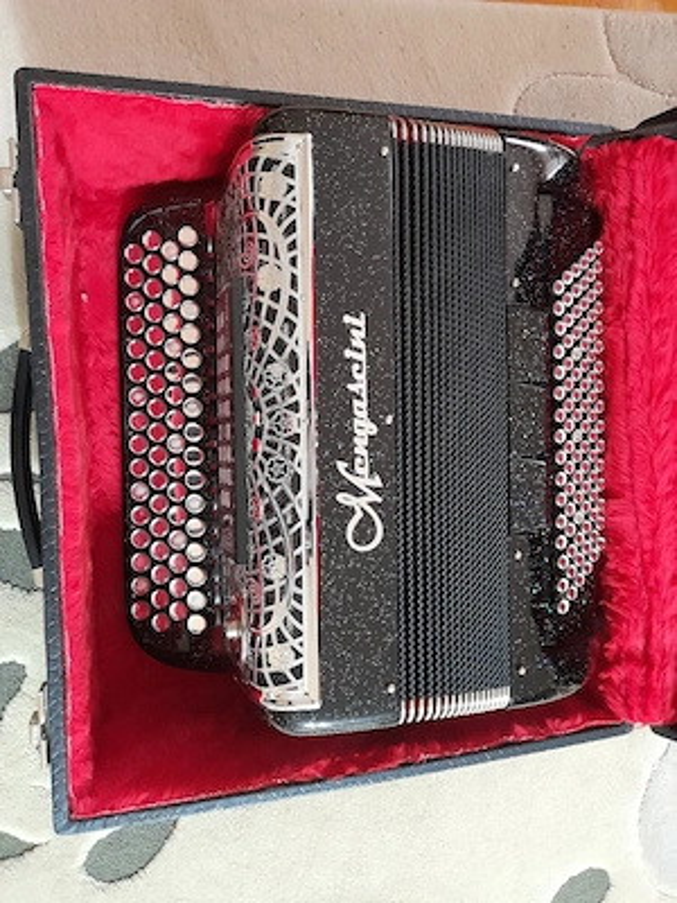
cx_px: 338
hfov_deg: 54.9
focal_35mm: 25
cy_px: 452
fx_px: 652
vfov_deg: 69.4
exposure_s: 1/20
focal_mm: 4.6
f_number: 2
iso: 800
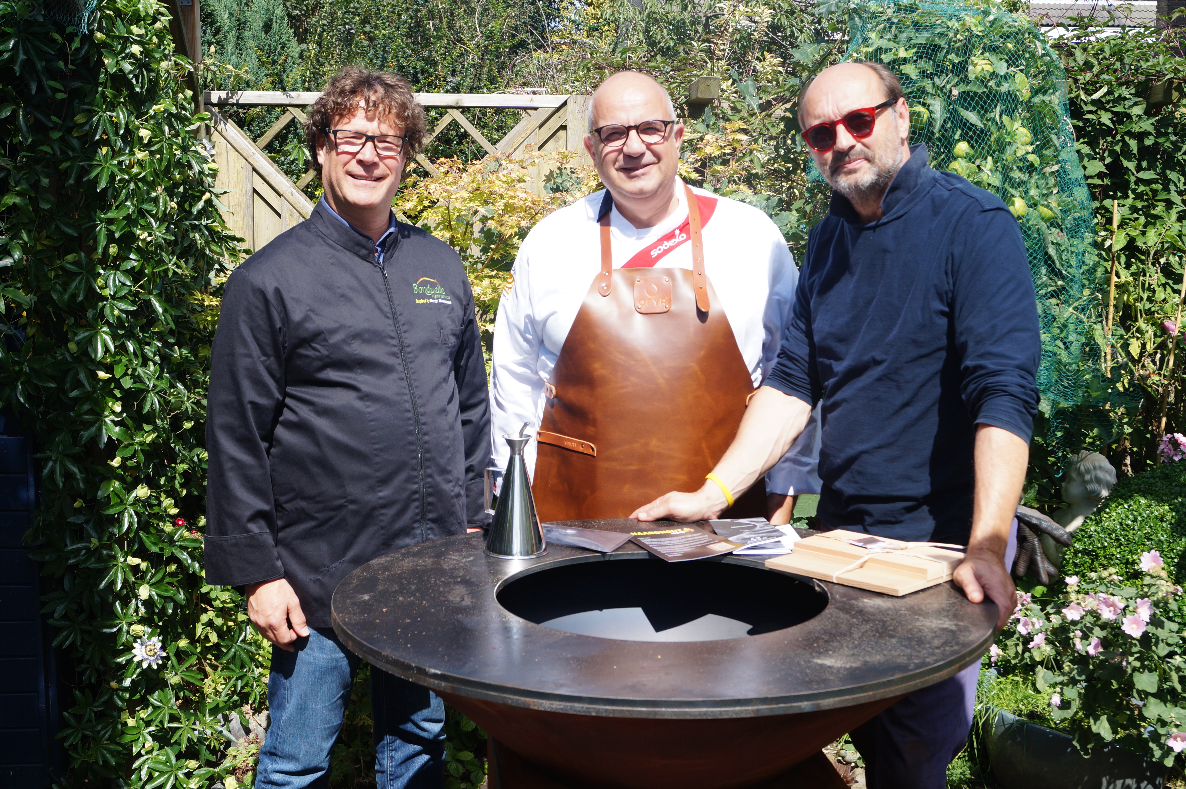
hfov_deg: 46.4
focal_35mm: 42
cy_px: 394
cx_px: 593
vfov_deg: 31.9
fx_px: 1383
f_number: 9
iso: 100
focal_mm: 28
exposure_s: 1/125
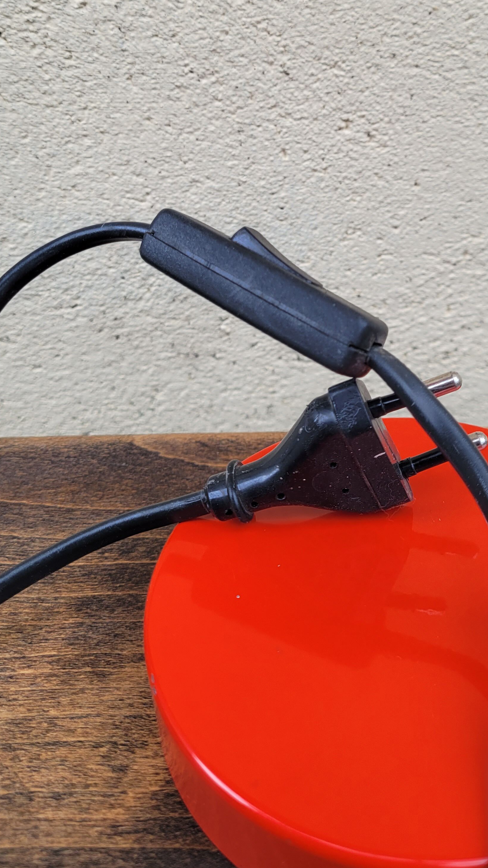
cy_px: 284
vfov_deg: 50.6
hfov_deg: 30.4
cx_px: 292
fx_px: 897
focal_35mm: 39
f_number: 1.8
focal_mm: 5.4
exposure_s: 1/191
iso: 40
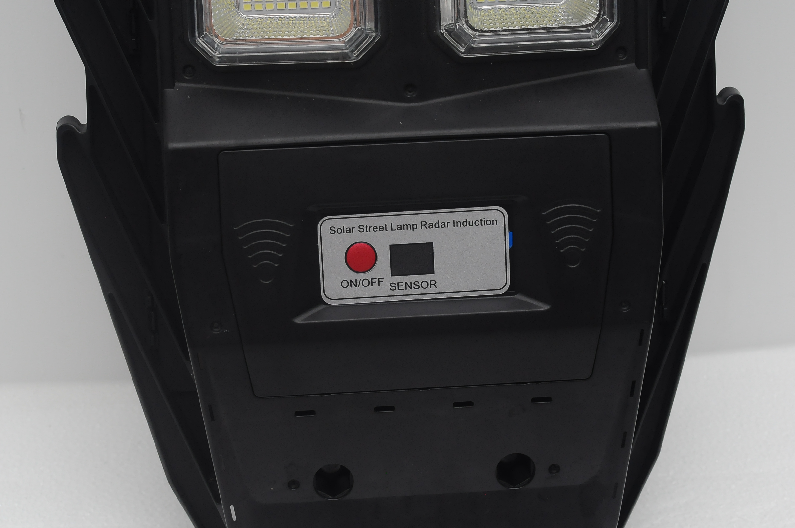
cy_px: 264
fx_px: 1654
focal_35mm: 75
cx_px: 398
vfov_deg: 18.1
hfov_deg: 27.0
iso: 1000
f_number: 8
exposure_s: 1/100
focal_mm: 50
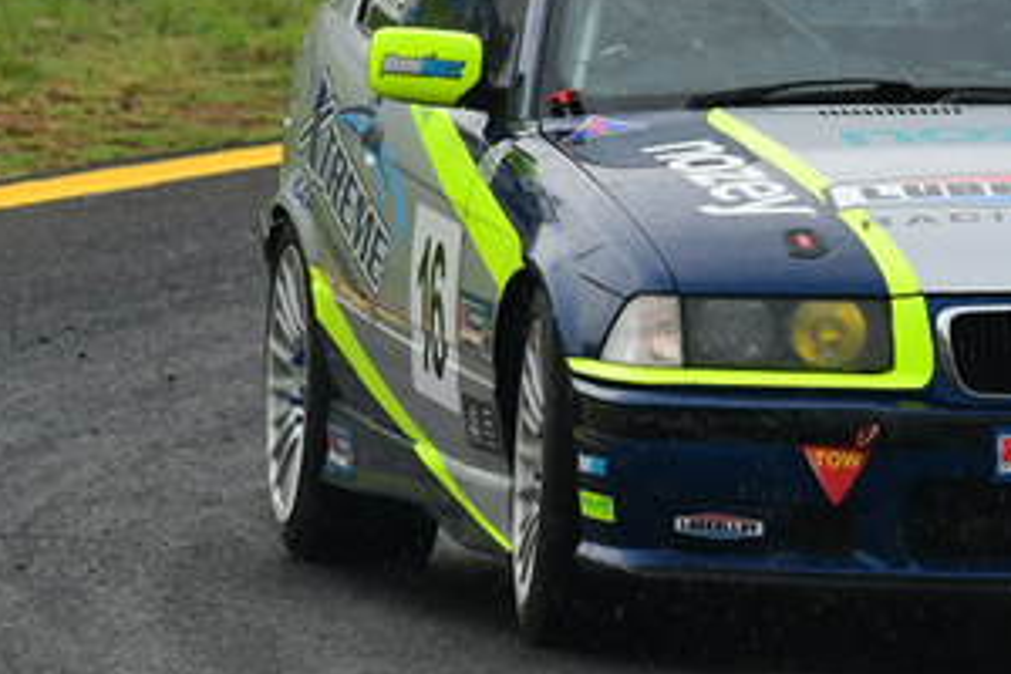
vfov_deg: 0.9
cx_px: 896
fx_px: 44958
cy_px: 98
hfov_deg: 1.3
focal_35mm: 1601
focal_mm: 400
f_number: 11
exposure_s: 1/640
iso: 1000
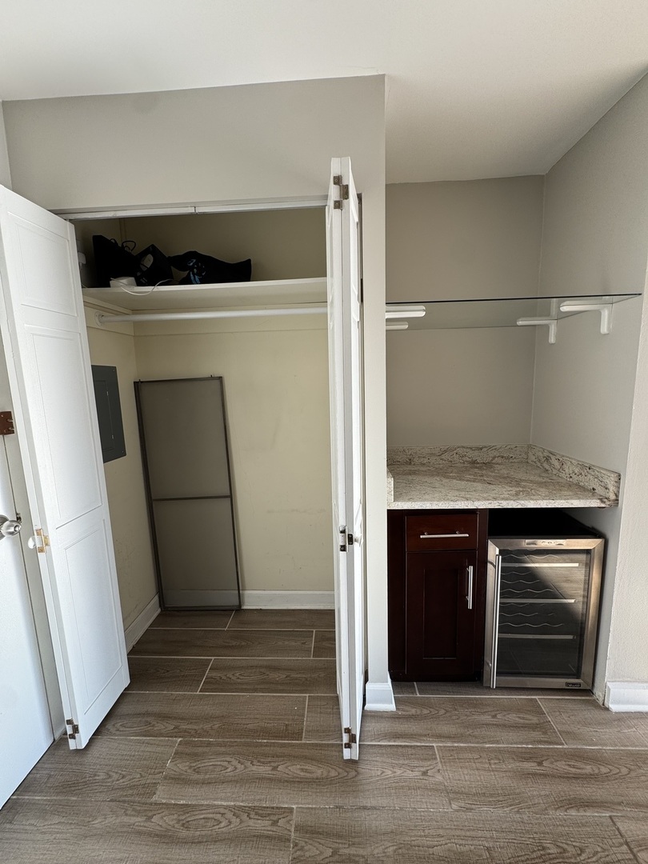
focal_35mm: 14
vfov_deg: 102.1
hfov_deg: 85.7
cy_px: 432
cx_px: 324
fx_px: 349
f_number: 2.2
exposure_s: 1/109
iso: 40
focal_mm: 2.22
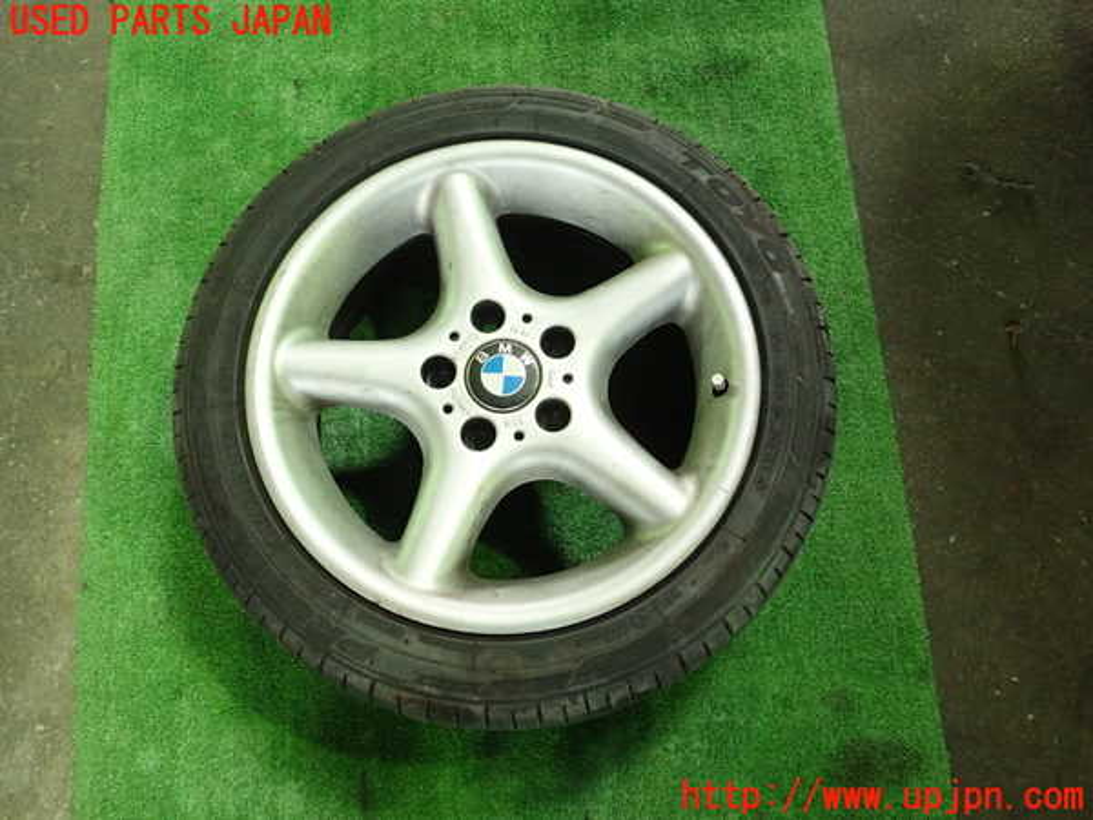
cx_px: 546
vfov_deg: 46.8
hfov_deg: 60.0
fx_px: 947
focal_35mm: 30
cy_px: 410
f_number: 2.3
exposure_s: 1/100
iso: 800
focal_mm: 5.5
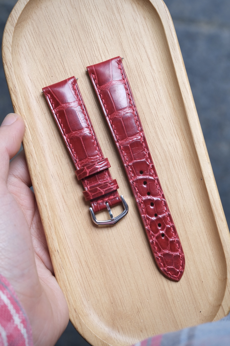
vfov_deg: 22.6
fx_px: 862
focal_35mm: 90
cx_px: 115
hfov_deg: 15.2
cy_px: 173
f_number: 7.1
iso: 800
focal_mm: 60
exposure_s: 1/80
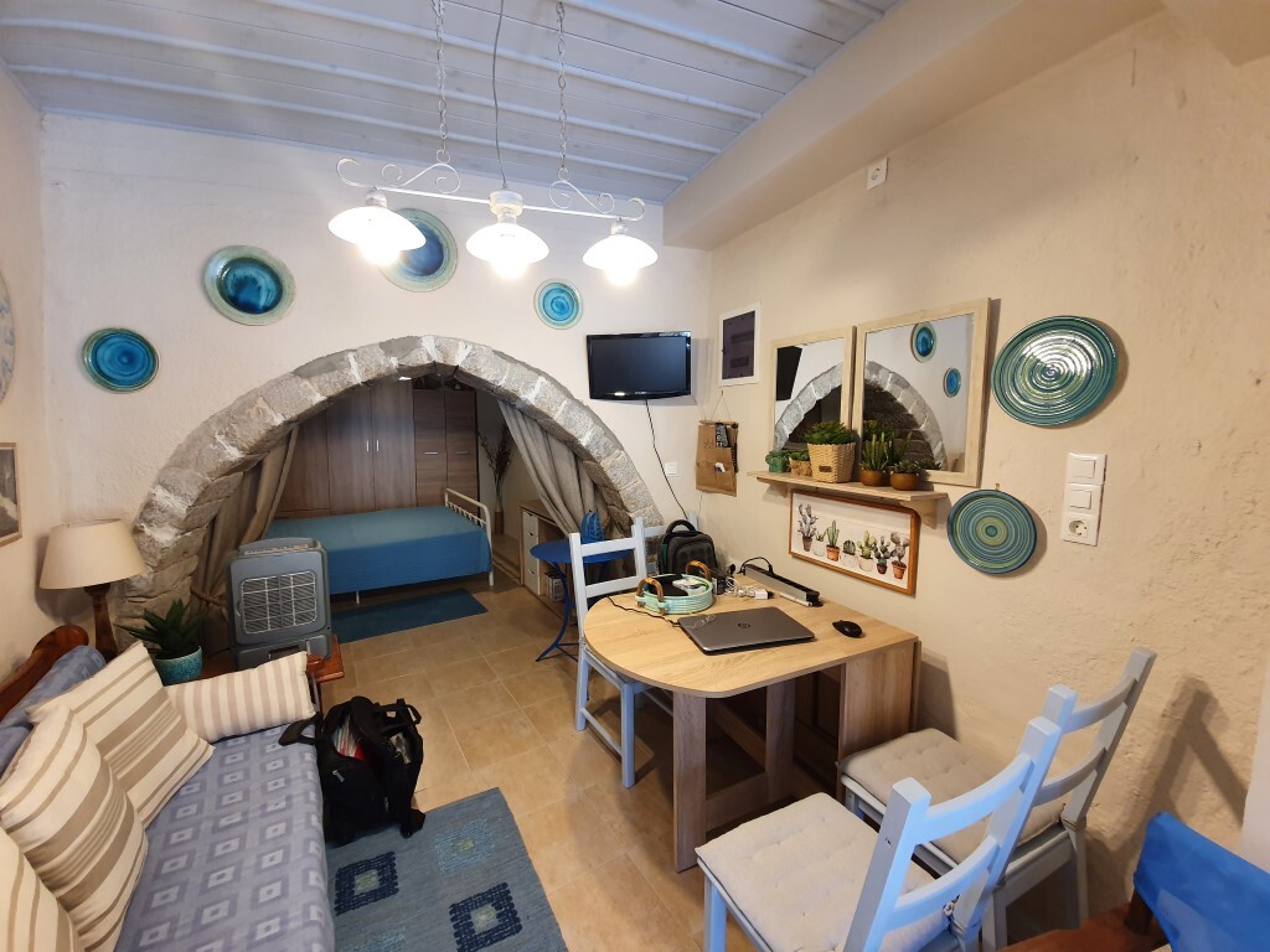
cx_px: 635
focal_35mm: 13
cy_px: 476
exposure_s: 1/50
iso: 125
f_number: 2.2
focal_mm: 1.8
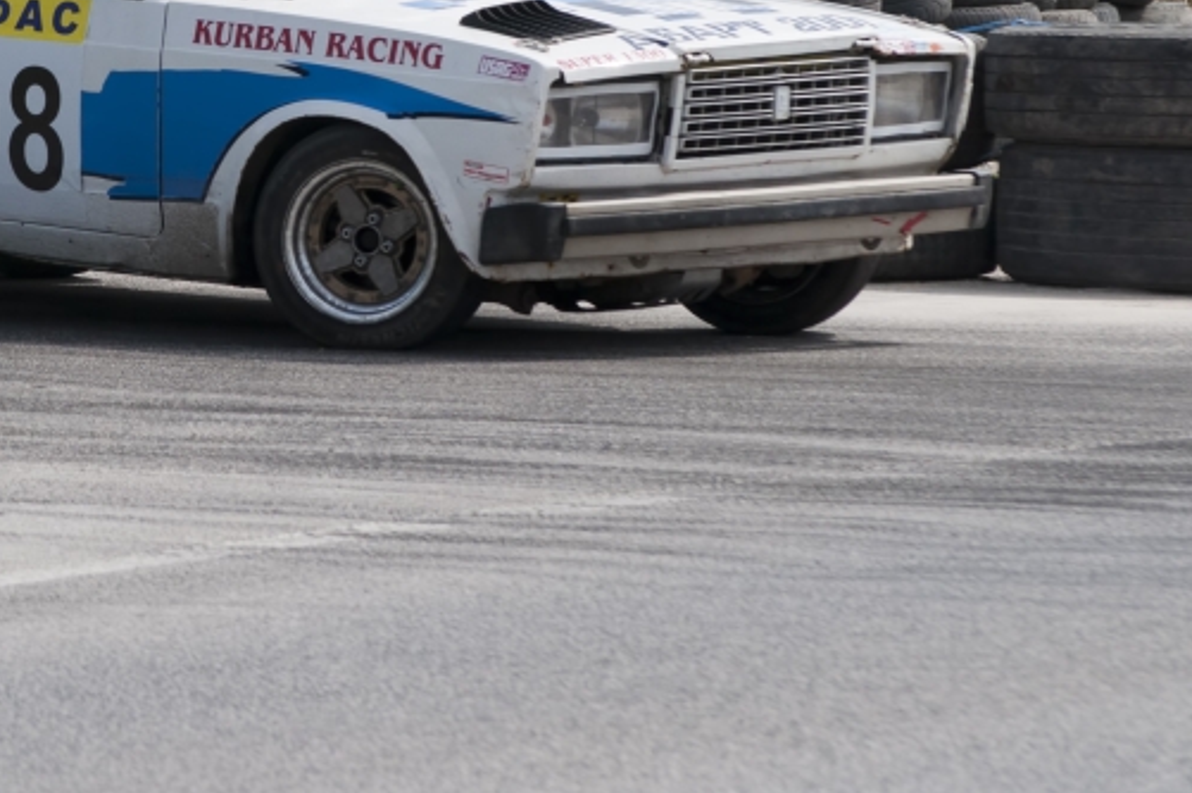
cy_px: 74
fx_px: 11147
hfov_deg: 6.1
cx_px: 240
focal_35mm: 337
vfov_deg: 4.1
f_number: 8
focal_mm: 110
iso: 360
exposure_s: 1/2000
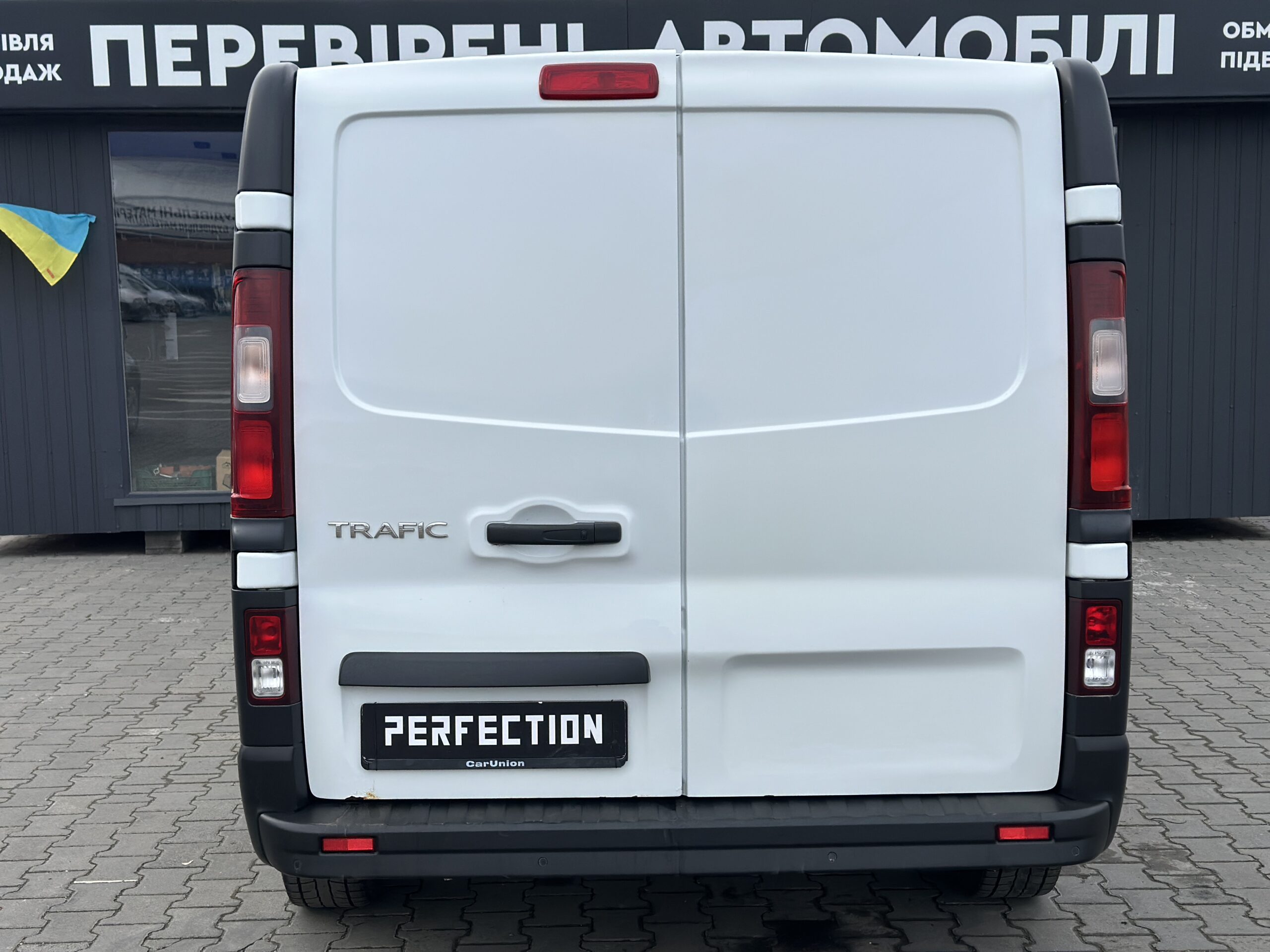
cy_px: 476
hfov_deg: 39.7
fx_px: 1761
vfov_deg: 30.3
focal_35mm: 48
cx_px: 635
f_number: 1.78
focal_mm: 6.86
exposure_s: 1/2252
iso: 80
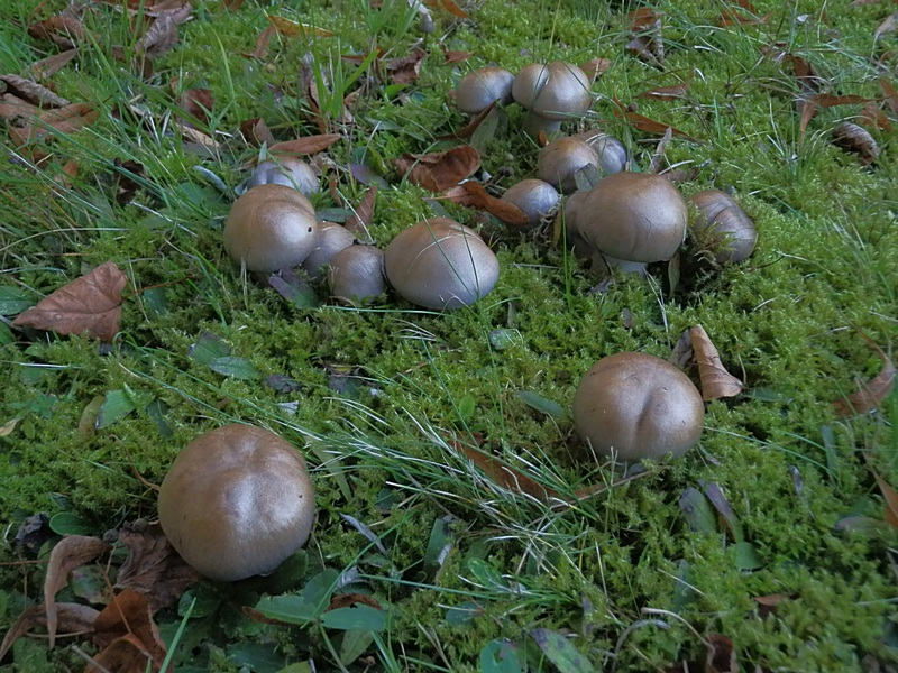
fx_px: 960
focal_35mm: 37
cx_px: 449
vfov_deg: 38.7
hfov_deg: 50.1
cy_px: 336
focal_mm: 6.7
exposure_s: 1/320
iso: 500
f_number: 3.9
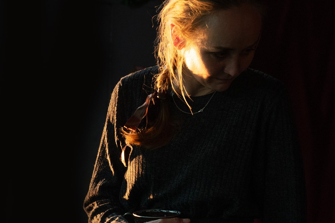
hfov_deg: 10.5
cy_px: 175
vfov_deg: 7.0
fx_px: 1813
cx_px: 239
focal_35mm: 195
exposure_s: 1/60
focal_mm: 120
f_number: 7.1
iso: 4000
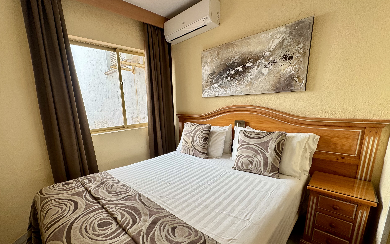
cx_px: 181
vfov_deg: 70.7
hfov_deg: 97.7
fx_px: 170
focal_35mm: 16
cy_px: 142
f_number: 2.2
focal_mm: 2.22
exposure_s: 1/154
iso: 40
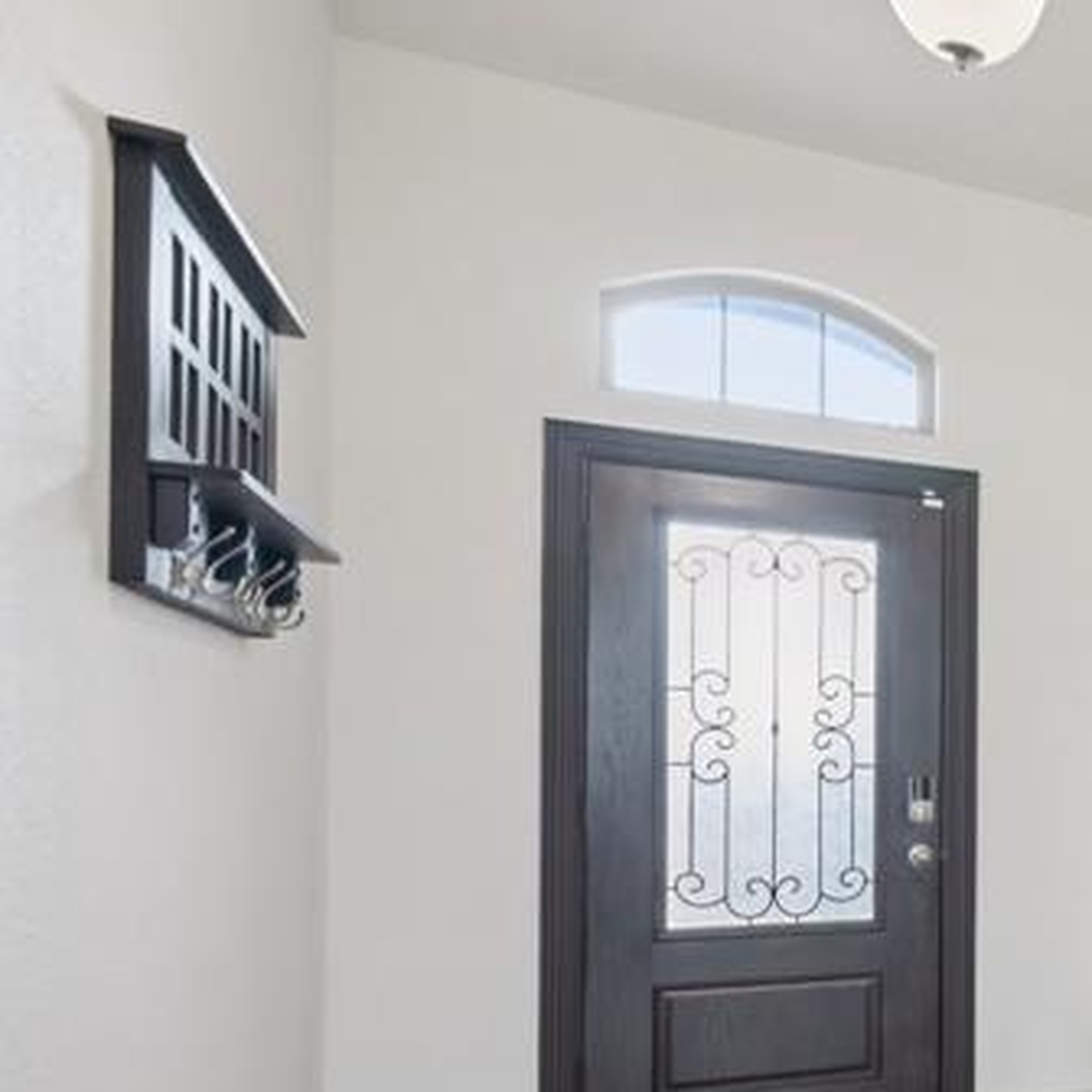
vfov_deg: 41.5
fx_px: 1392
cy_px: 825
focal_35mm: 39
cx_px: 1591
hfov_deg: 29.1
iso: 250
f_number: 9
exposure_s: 1/10
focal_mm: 15
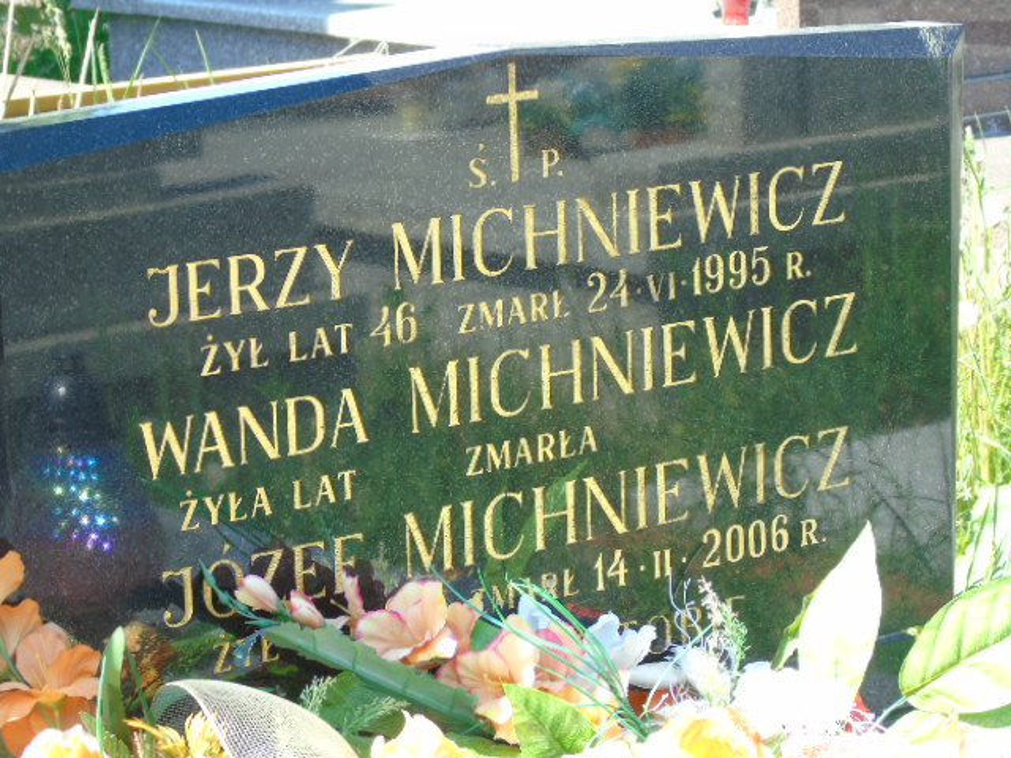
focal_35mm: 124
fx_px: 3622
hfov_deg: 15.9
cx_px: 506
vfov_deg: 12.0
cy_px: 379
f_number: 4.6
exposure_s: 1/60
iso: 80
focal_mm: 22
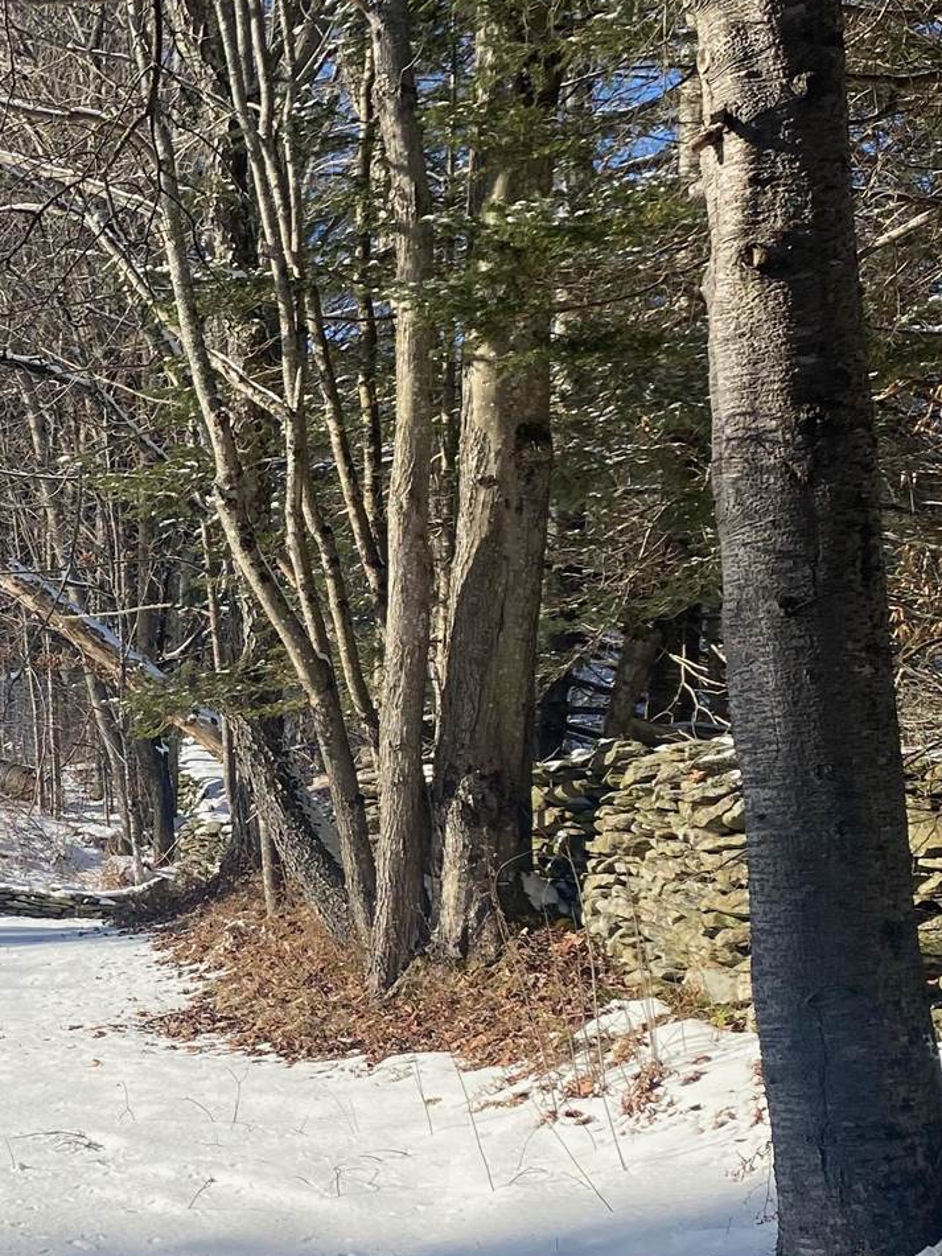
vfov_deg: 30.7
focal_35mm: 63
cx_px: -85
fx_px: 2286
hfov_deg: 22.1
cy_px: 744
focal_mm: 4.25
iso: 32
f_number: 1.8
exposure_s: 1/2625
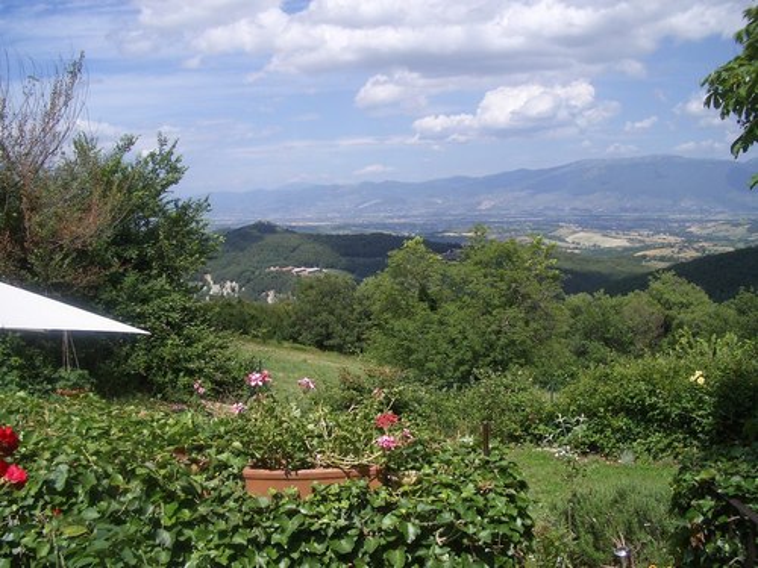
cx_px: 379
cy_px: 284
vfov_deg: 40.7
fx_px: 766
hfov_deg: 52.6
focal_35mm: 35
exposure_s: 1/640
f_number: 4.3
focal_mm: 5.8
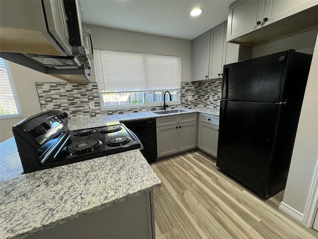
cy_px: 120
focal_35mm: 14
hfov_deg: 102.1
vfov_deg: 85.7
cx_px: 159
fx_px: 129
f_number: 2.2
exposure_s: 1/120
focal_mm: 2.22
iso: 160
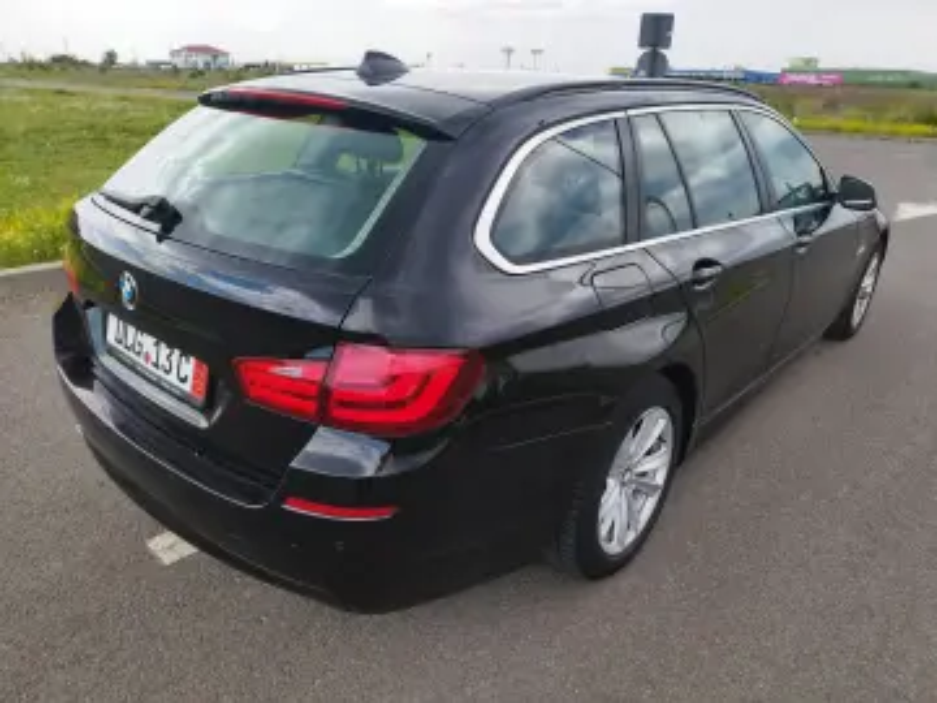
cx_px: 468
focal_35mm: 24
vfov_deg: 56.8
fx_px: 650
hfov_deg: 71.6
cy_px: 352
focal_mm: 5.89
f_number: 1.89
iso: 50
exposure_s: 1/417
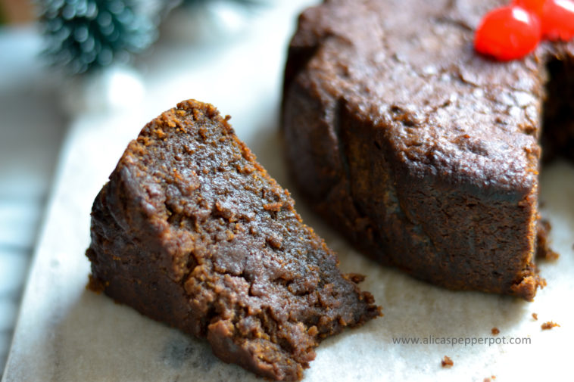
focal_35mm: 75
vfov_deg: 18.2
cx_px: 287
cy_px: 191
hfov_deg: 27.0
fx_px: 1195
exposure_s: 1/25
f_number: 1.8
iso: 200
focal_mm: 50
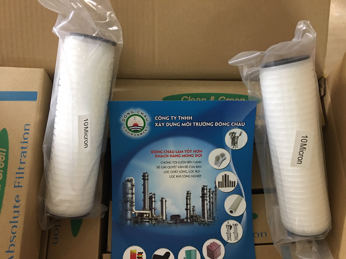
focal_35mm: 29
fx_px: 290
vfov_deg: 48.2
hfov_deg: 61.7
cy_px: 130
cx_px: 173
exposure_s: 1/8
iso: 100
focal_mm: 4.15
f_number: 2.2
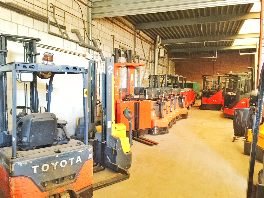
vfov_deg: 48.2
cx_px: 132
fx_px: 221
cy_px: 99
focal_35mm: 29
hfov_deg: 61.7
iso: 200
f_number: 2.2
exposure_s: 1/8
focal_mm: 4.15
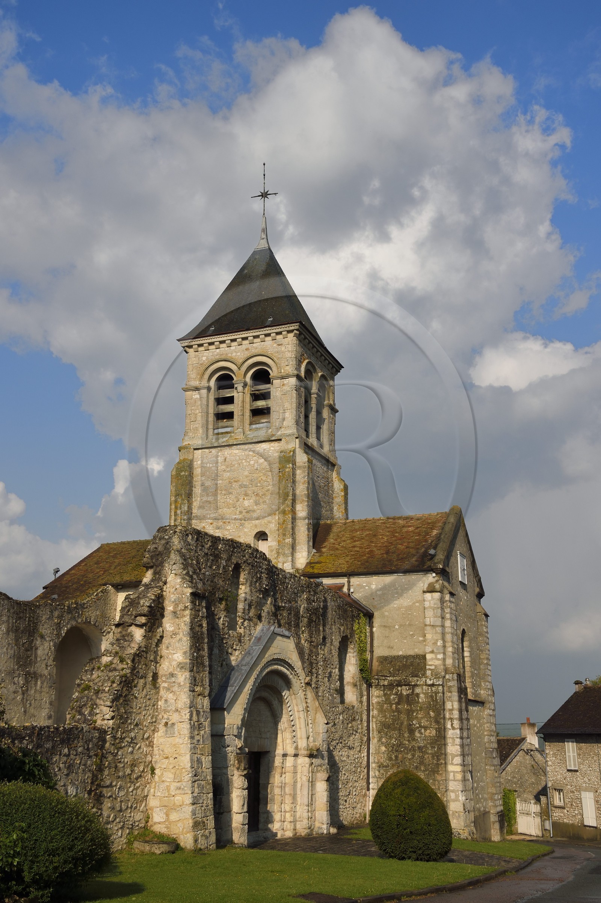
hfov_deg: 35.0
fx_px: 953
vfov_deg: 50.7
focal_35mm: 38
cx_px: 300
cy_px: 452
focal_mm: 38
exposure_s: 1/250
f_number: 20
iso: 200
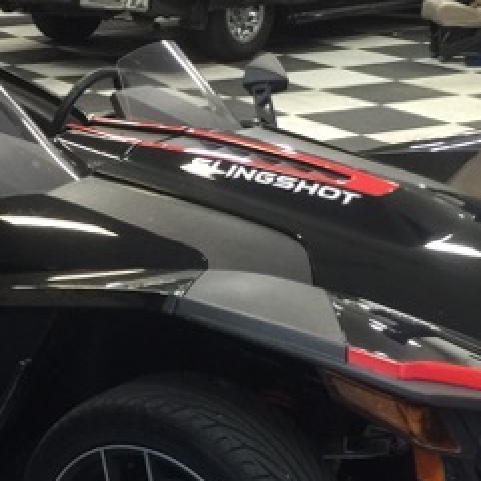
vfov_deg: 20.4
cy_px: 245
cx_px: 96
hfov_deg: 20.2
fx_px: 1336
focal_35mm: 85
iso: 100
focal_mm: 4.15
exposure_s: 1/15
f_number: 2.2
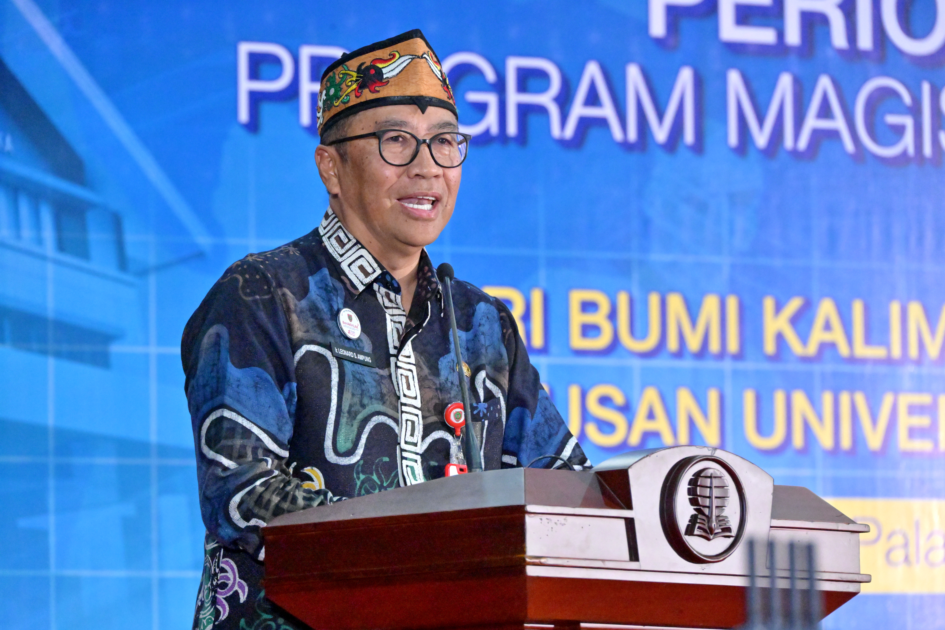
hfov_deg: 10.3
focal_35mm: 200
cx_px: 472
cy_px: 315
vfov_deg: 6.9
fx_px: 5250
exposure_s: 1/160
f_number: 8
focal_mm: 200
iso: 8000
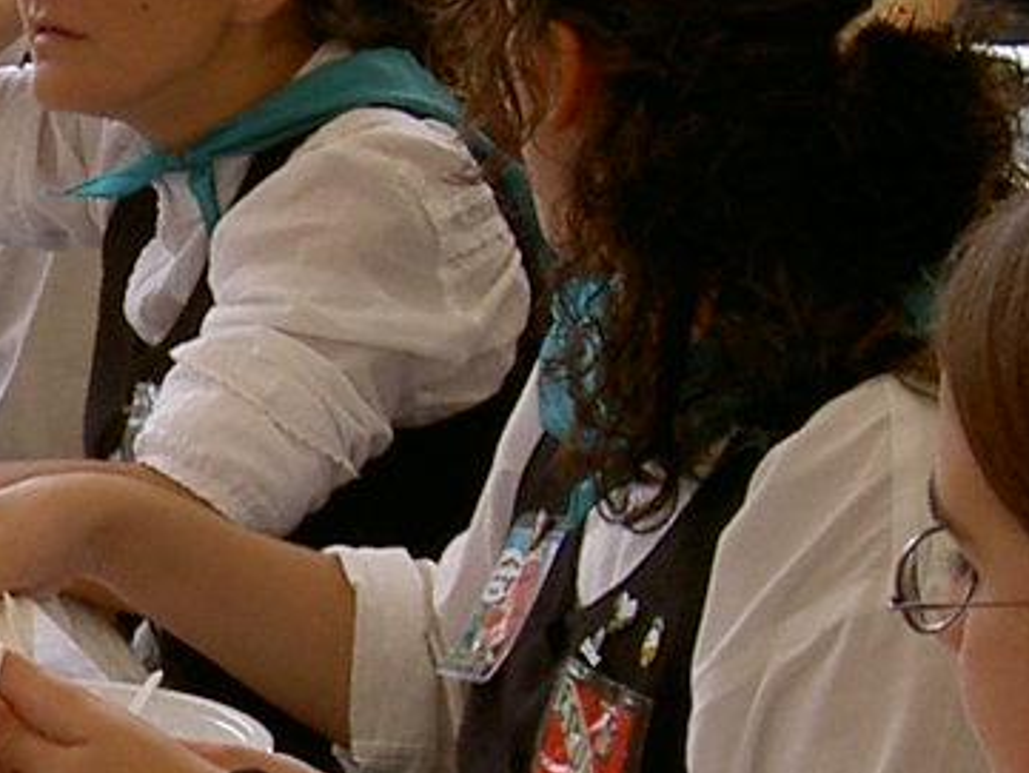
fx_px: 5144
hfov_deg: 11.1
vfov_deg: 8.6
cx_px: -328
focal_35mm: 173
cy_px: 408
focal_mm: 8
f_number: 4.7
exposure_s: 1/96.2
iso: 100
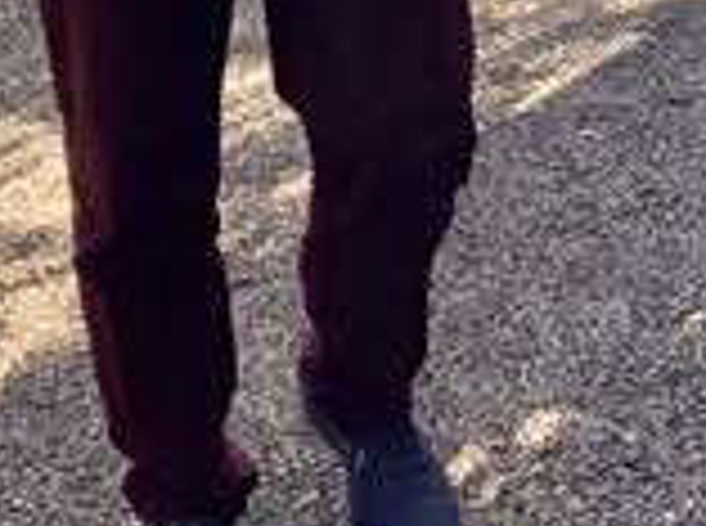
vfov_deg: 9.3
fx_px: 2910
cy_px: -719
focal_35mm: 143
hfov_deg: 13.7
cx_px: 603
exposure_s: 1/120
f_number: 1.8
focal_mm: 3.99
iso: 32
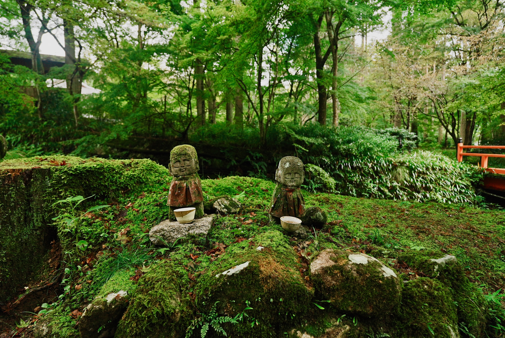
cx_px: 252
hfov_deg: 81.2
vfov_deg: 59.6
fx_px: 295
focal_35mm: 21
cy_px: 169
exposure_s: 1/125
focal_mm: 21
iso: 320
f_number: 4
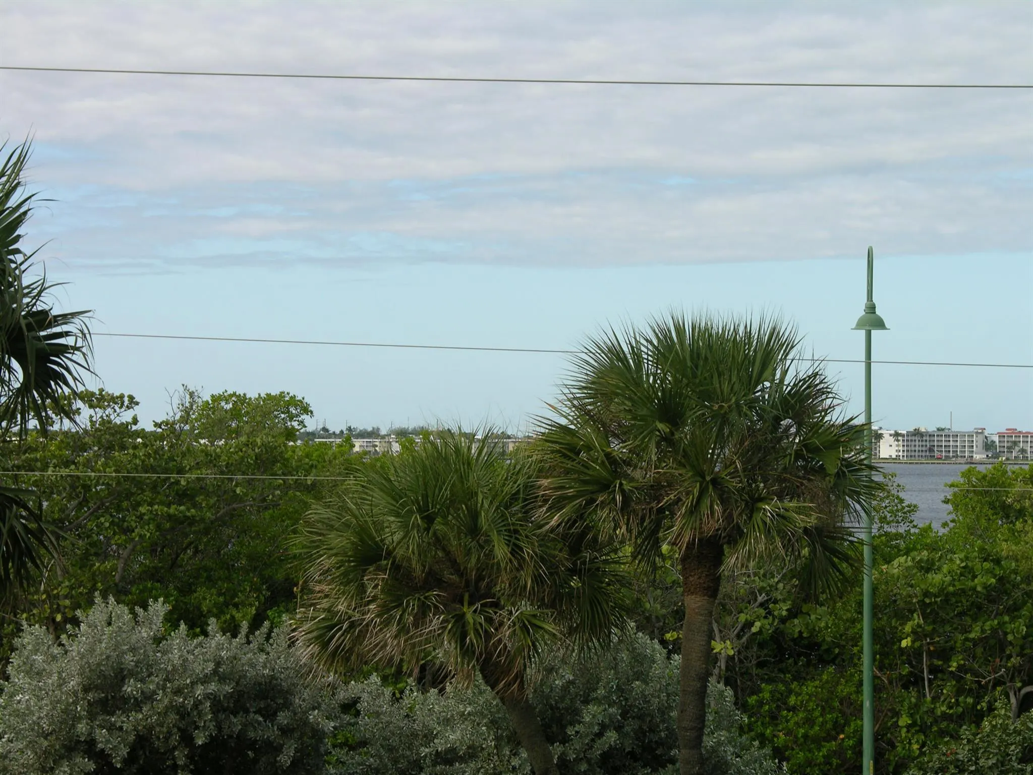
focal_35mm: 120
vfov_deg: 12.3
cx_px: 516
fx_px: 3581
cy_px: 388
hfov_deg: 16.4
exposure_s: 1/261
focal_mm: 29.5
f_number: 5.3
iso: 50
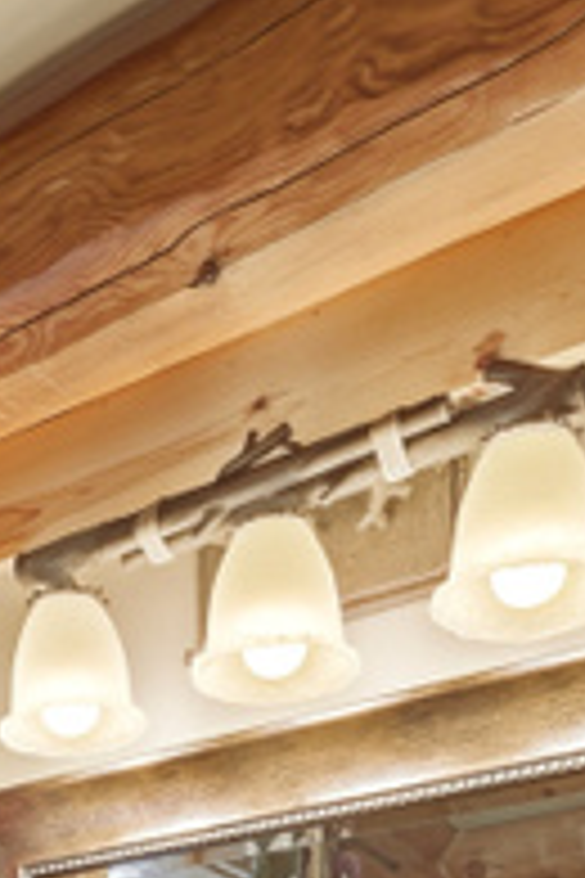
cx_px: 70
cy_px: 1351
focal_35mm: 55
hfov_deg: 24.0
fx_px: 1341
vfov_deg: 25.8
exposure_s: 1/1600
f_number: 6.3
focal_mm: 14
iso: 500
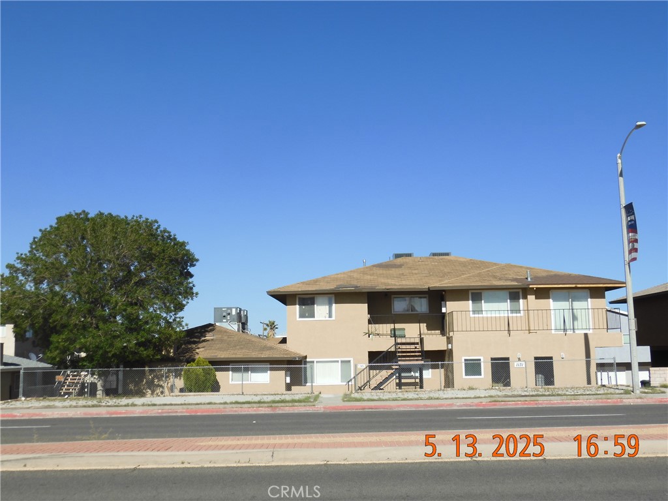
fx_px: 733
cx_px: 334
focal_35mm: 38
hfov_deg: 49.0
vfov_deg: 37.7
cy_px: 250
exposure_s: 1/1600
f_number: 4
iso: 100
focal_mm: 6.8
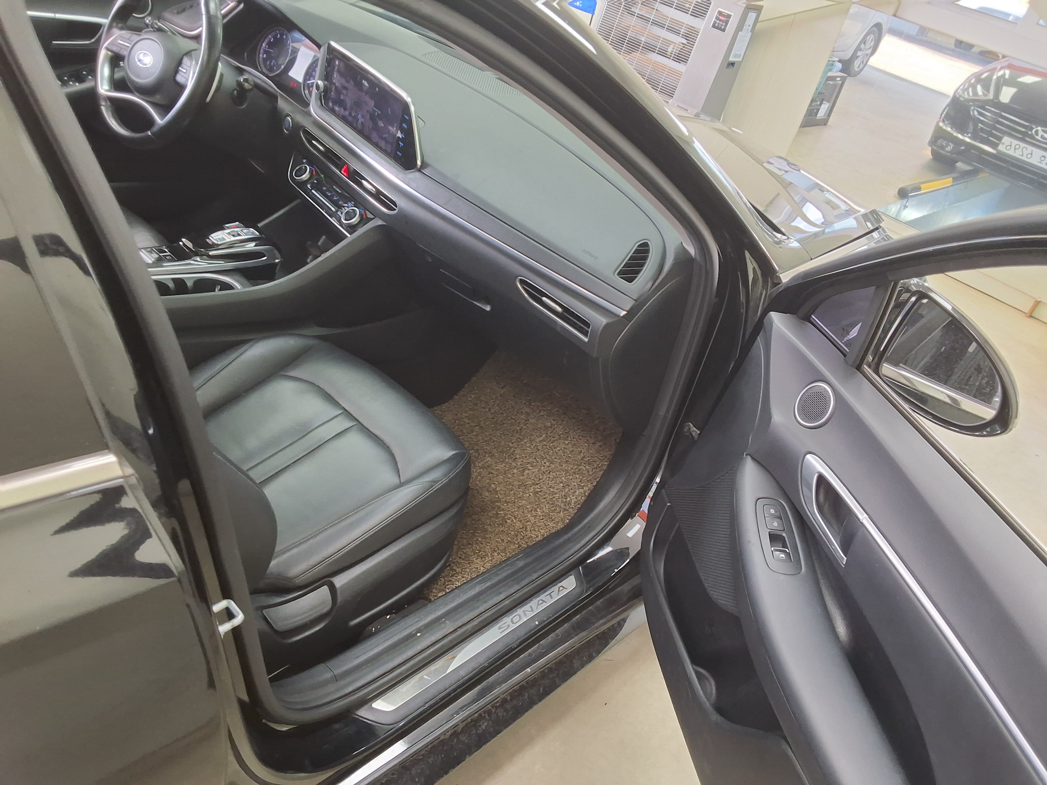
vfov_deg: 49.7
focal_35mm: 28
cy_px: 392
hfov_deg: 63.4
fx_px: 847
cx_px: 524
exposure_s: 1/40
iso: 100
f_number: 1.9
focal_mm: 2.91
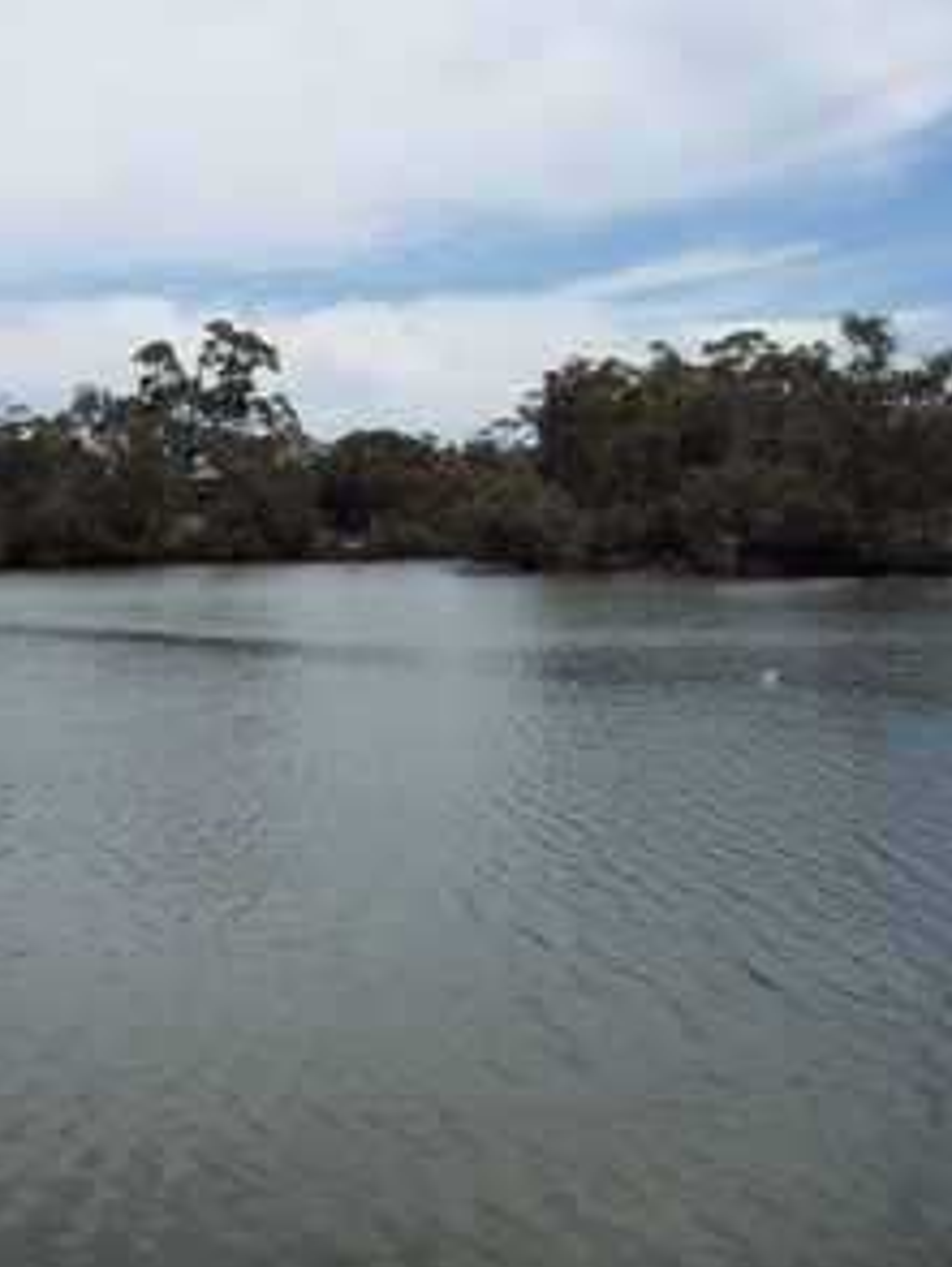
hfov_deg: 27.2
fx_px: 1941
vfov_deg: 36.1
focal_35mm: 53
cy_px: 638
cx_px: 233
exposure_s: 1/750
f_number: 5.6
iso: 100
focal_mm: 8
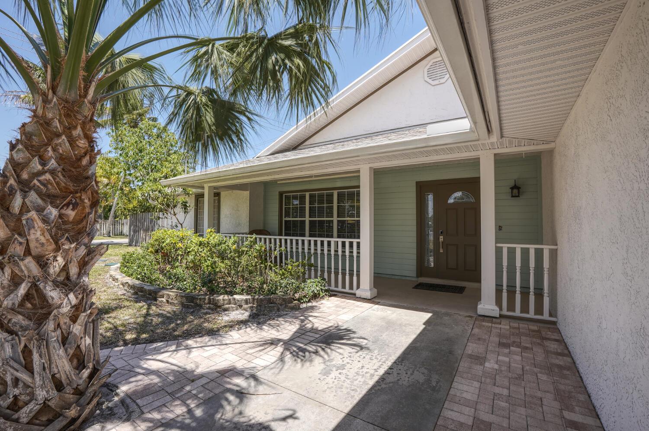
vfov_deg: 77.2
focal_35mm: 15
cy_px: 216
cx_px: 324
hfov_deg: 100.4
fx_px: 270
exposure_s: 1/100
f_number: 10
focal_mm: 10
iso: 100
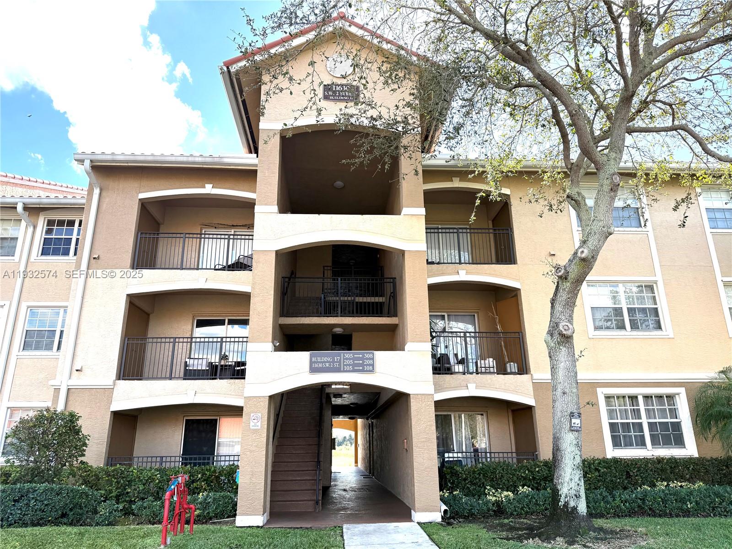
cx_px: 366
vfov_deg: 56.8
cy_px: 274
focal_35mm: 24
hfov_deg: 71.6
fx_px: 508
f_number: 1.78
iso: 100
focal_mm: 6.76
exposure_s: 1/1437
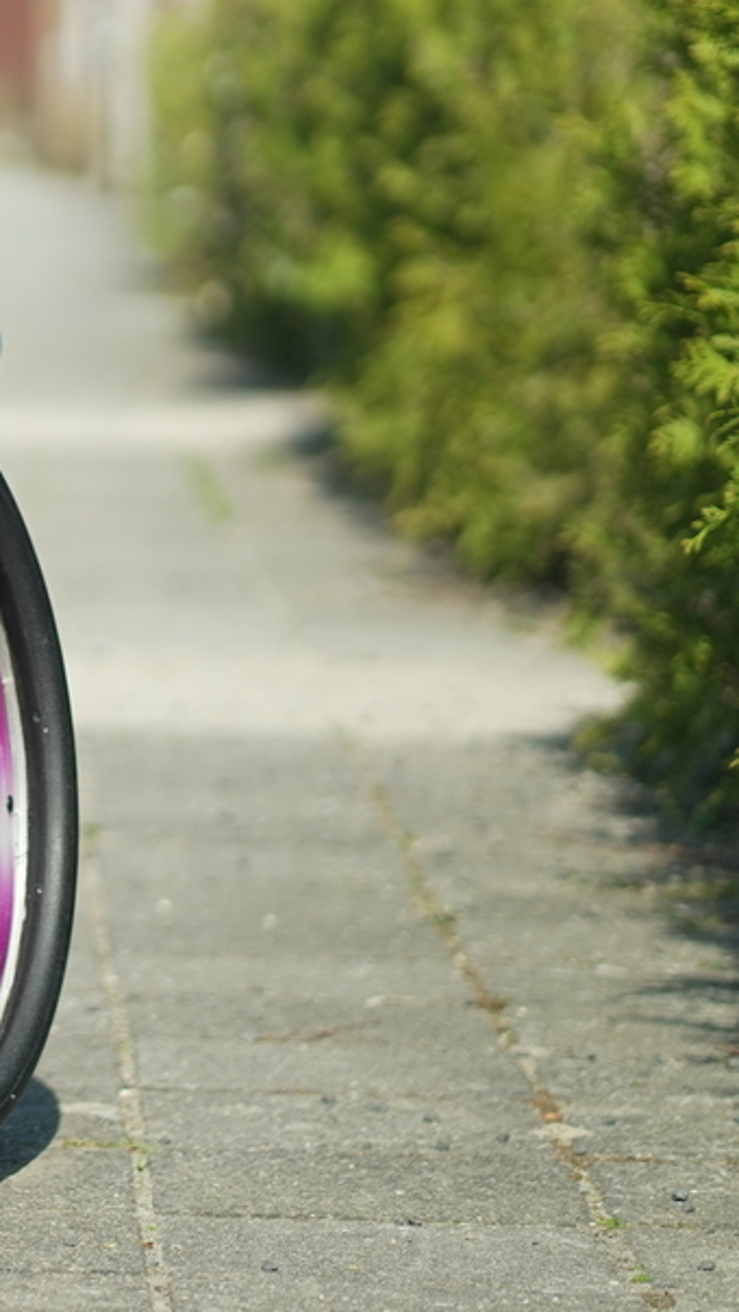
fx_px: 7694
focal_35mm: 221
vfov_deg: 9.7
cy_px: 350
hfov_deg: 5.4
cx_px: -791
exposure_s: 1/4000
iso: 400
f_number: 1.8
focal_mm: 85
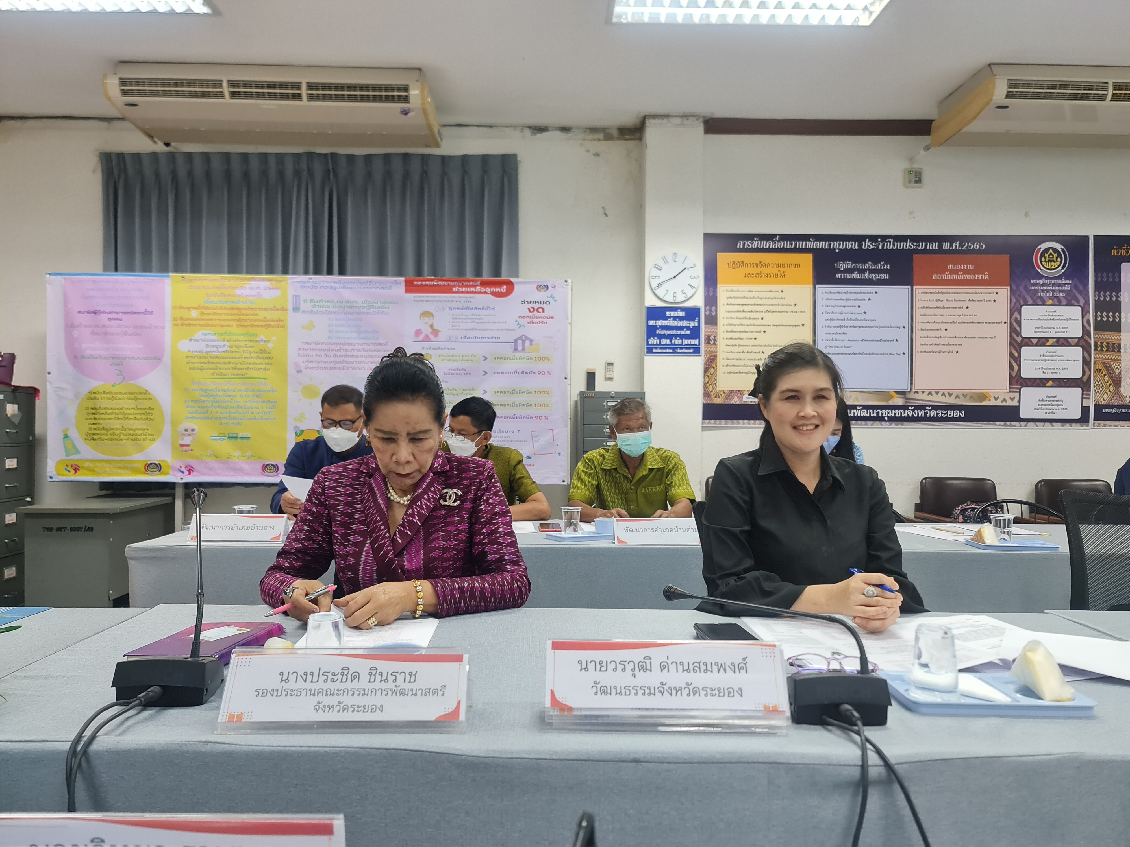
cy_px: 424
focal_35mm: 25
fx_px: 816
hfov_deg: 69.4
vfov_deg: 54.9
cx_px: 565
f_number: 1.8
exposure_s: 1/100
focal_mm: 7
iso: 320
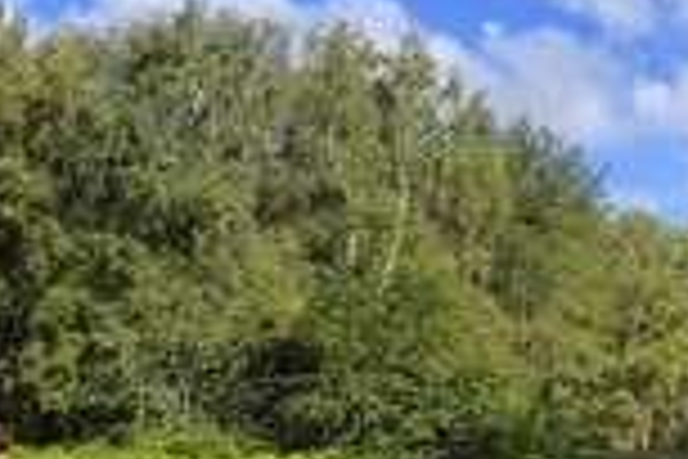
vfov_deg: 13.2
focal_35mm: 104
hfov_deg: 19.6
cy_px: 252
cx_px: 427
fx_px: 1987
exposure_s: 1/800
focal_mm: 38
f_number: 9
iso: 400
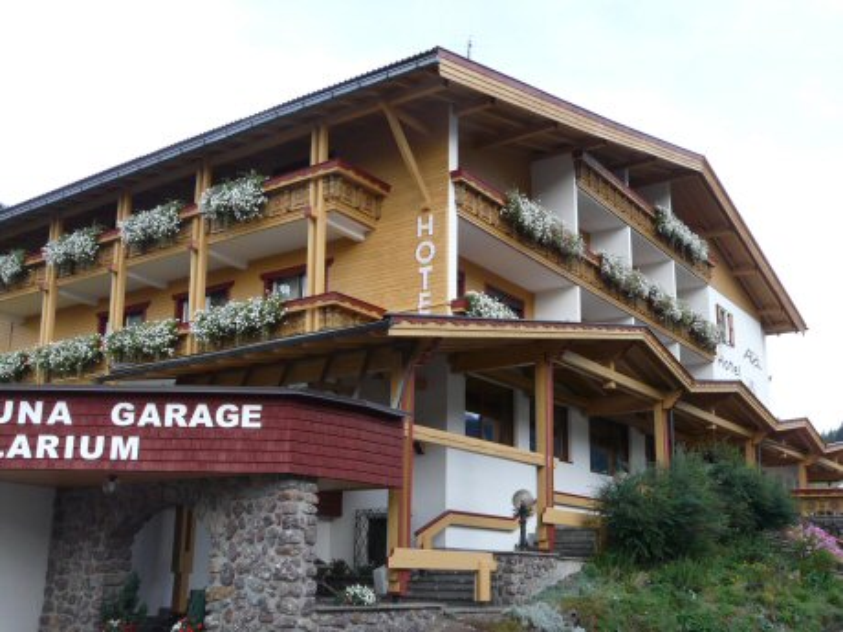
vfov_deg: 37.7
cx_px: 422
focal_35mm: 38
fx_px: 925
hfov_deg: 49.0
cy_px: 316
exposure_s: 1/160
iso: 160
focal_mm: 6.3
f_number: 2.8
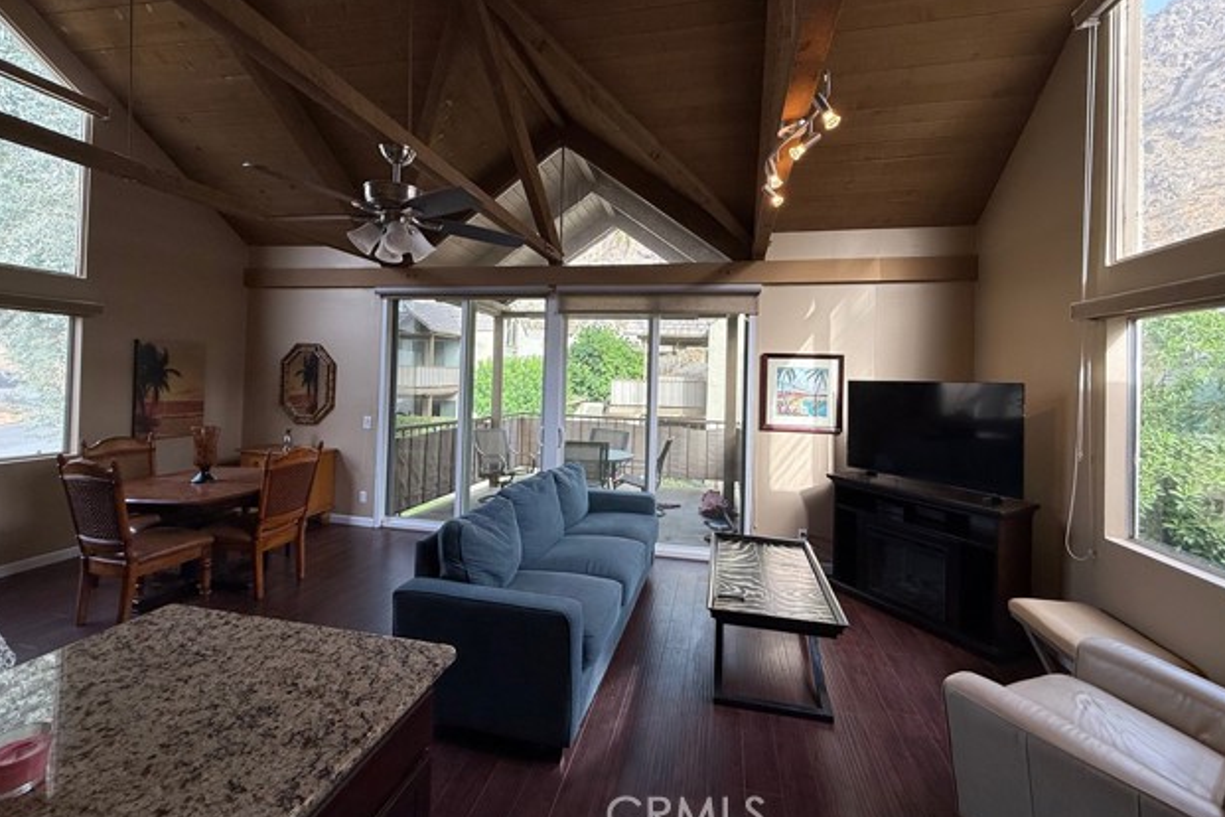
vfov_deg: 77.1
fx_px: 510
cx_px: 619
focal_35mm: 15
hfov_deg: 100.4
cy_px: 369
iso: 50
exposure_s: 1/146
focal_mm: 2.22
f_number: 2.2
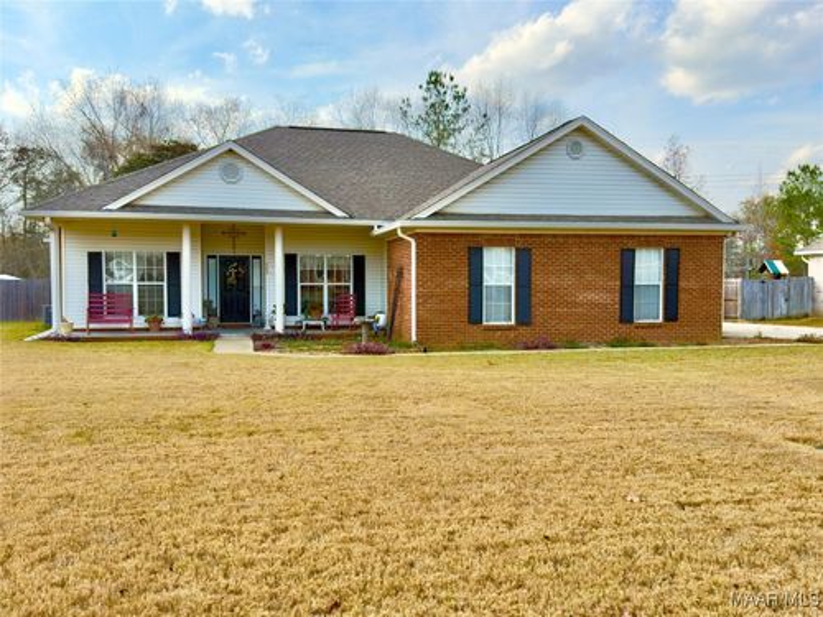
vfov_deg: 46.8
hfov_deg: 60.0
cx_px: 412
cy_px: 308
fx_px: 713
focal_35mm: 30
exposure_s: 1/2985
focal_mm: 6.76
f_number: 1.78
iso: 80
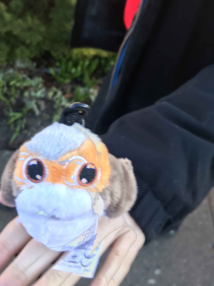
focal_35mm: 41
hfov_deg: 35.0
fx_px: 338
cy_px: 118
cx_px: 88
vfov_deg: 45.6
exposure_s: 1/109
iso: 20
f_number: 1.8
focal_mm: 3.99
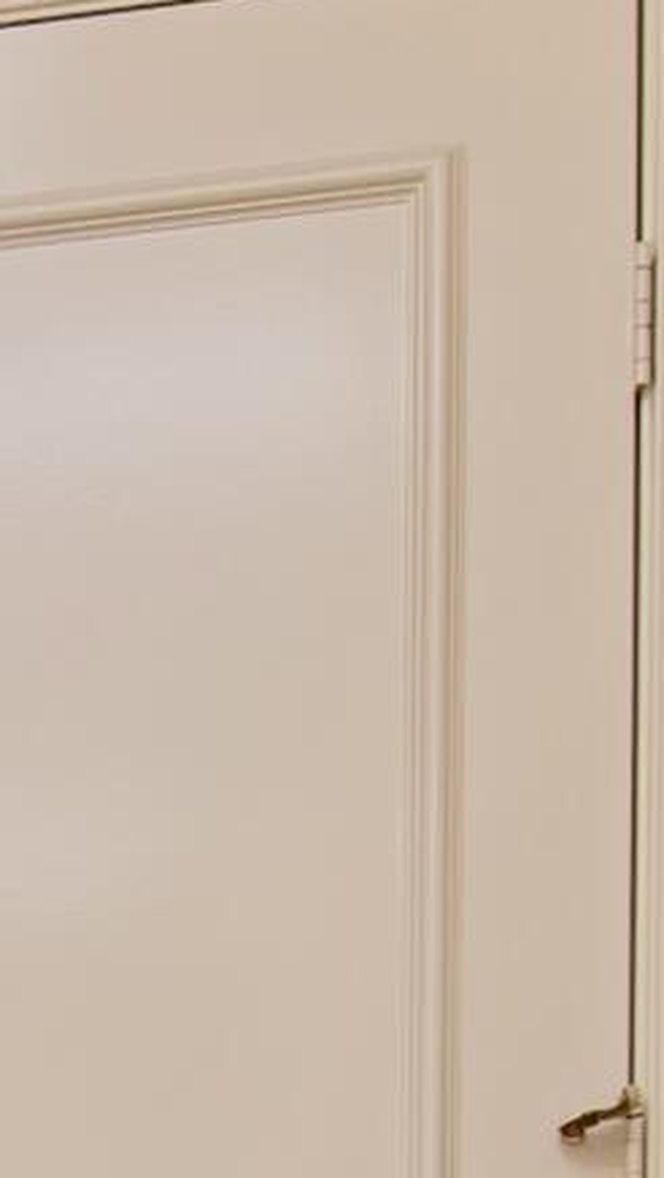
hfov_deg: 9.4
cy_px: 1740
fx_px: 3373
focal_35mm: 108
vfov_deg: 17.8
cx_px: -1177
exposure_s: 1/100
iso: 800
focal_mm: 10
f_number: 5
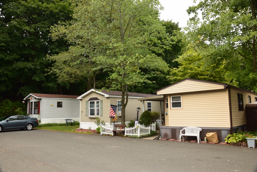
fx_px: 214
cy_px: 86
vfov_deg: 43.6
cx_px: 128
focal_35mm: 30
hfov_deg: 61.9
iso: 400
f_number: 10
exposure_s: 1/40
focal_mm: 20
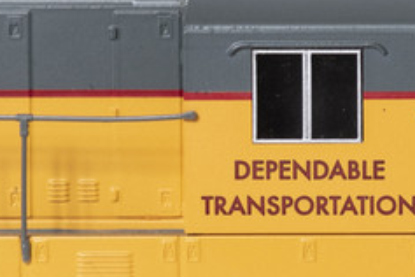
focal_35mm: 308
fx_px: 3550
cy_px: 141
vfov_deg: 4.5
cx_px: 744
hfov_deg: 6.5
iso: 400
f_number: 8
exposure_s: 1/50
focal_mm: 38
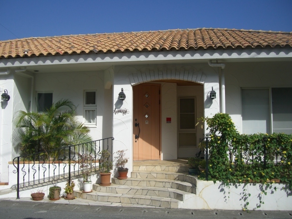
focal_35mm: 38
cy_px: 110
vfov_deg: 37.7
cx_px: 146
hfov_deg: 49.0
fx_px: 321
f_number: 5.6
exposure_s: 1/640
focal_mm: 7.9
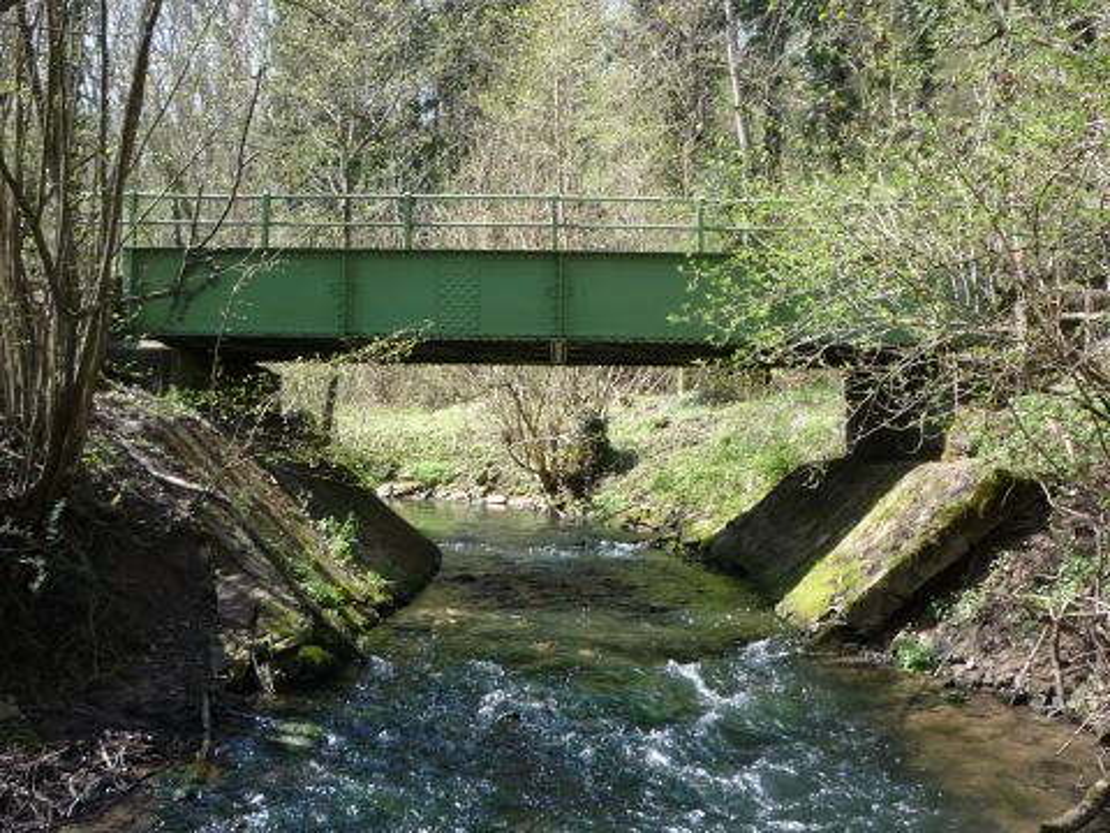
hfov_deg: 56.8
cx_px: 555
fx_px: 1026
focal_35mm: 32
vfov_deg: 44.2
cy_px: 416
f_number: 4
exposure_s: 1/125
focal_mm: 5.2
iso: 100
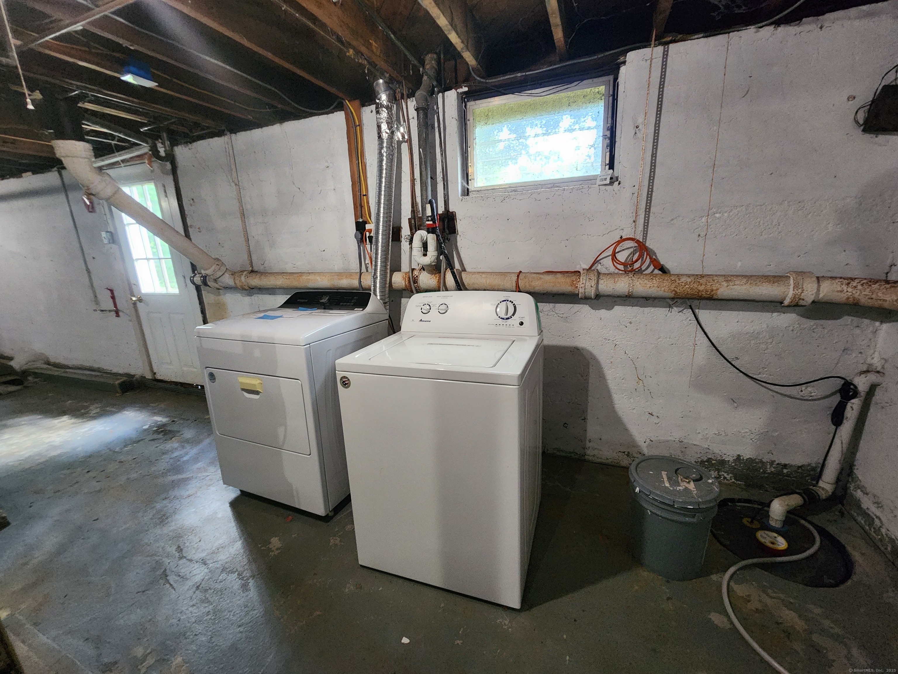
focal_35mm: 13
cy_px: 337
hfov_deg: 106.2
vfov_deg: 89.9
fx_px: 337
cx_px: 449
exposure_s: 1/24
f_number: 2.2
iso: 640
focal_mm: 2.2
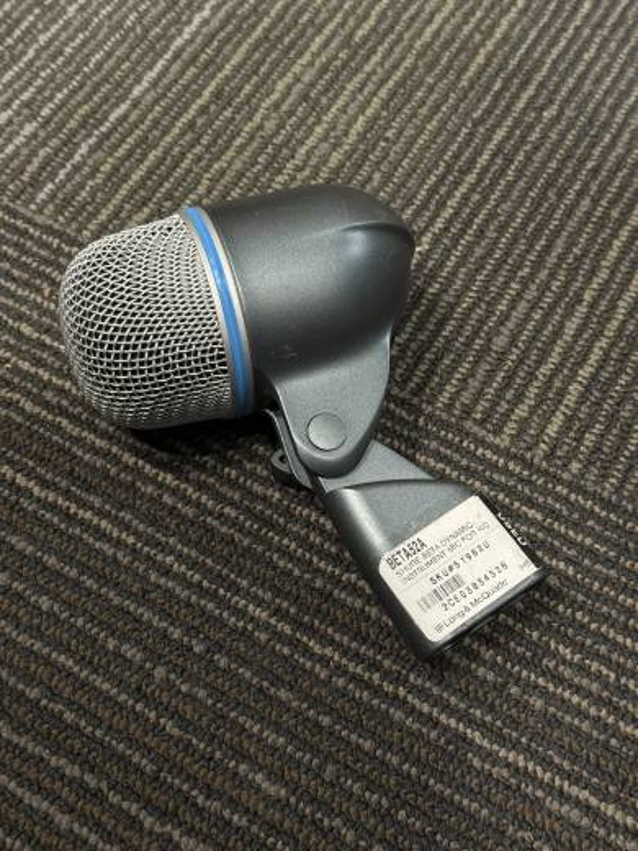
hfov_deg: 30.3
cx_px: 319
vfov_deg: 39.7
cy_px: 426
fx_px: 1180
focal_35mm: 48
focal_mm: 6.76
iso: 160
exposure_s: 1/60
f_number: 1.78
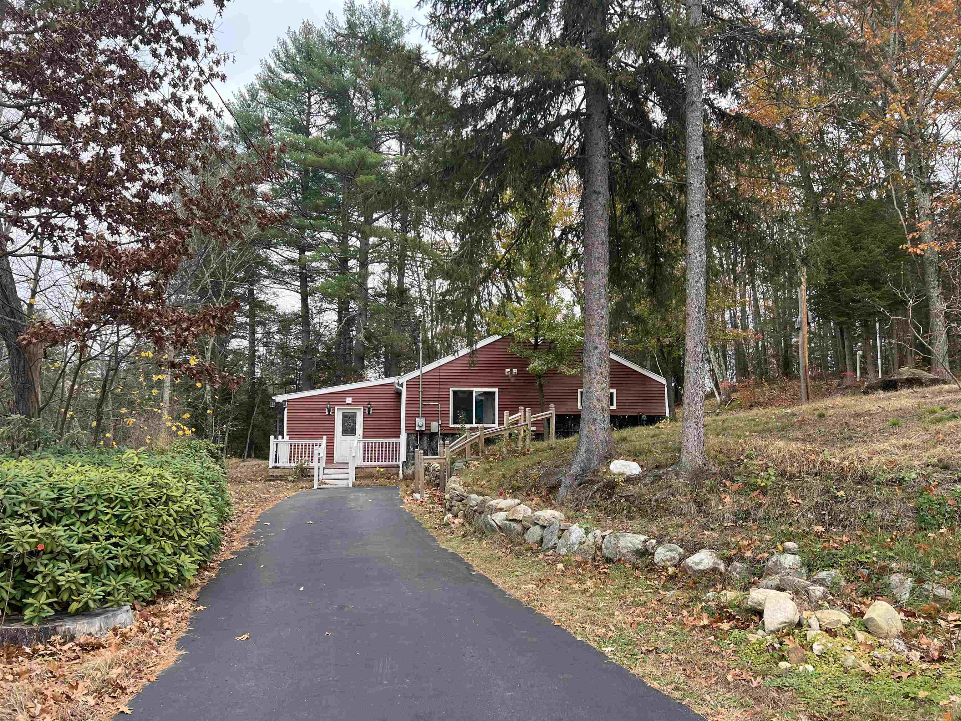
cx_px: 480
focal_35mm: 26
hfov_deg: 67.3
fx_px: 722
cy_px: 360
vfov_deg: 53.1
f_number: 1.5
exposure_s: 1/567
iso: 50
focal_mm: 5.7
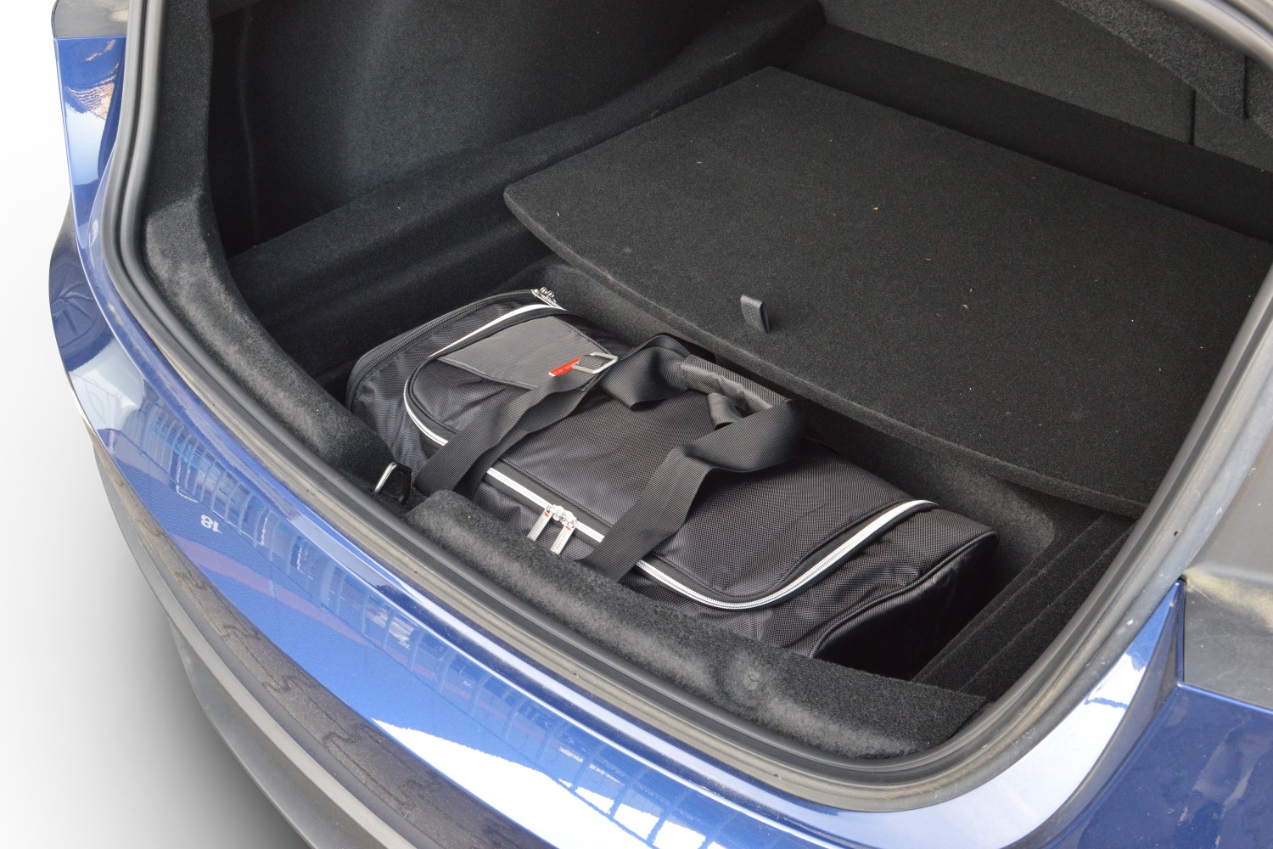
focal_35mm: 39
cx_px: 636
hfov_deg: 49.6
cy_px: 424
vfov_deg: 34.2
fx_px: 1379
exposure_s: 1/20
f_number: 11
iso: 800
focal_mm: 26
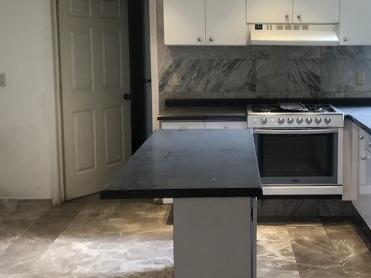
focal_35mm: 55
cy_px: 122
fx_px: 589
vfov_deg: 26.5
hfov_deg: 34.5
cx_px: 257
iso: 64
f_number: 1.8
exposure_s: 1/15
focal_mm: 3.99
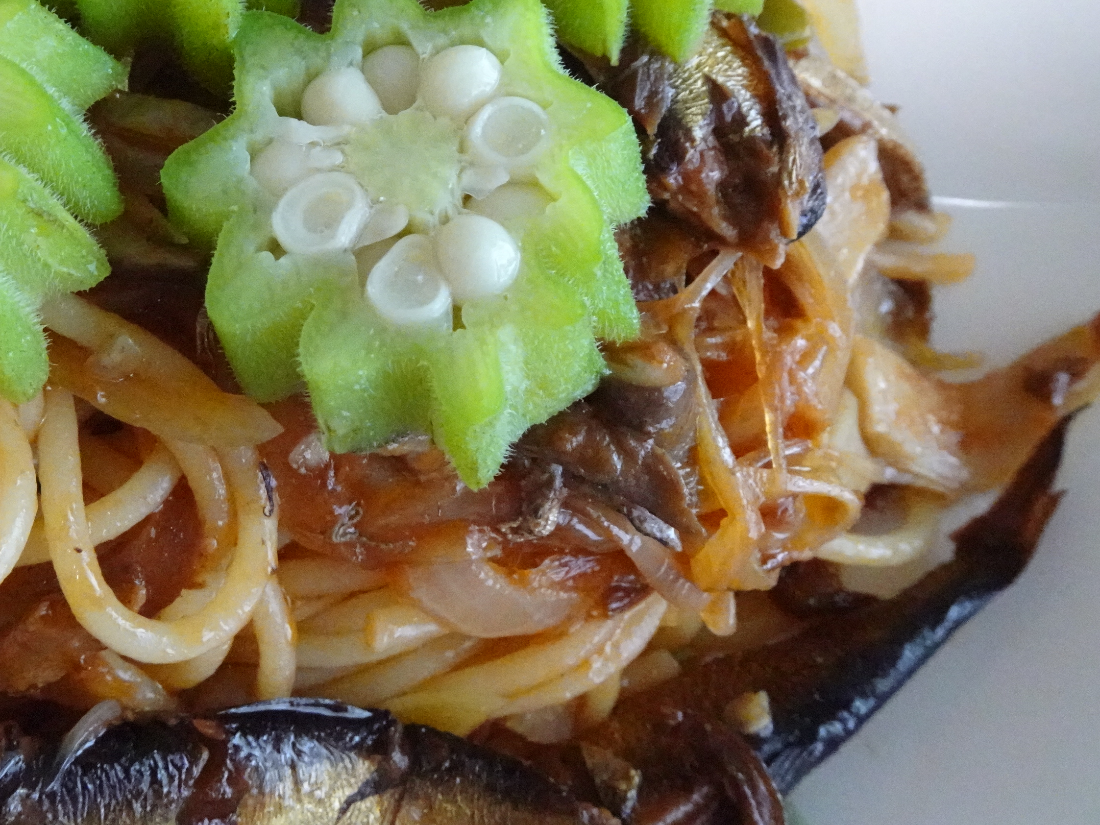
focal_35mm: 39
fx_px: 1239
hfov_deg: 46.4
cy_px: 178
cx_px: 298
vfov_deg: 35.7
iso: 1600
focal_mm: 4.25
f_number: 3.5
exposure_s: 1/160
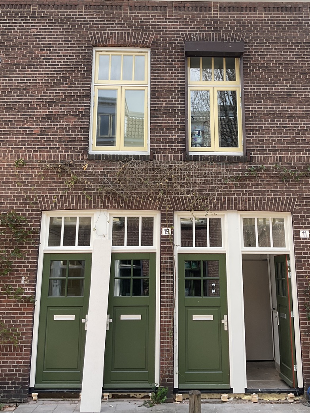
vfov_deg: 49.8
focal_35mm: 37
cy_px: 166
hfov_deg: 38.6
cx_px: 173
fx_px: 442
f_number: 1.8
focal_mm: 3
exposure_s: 1/397
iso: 16
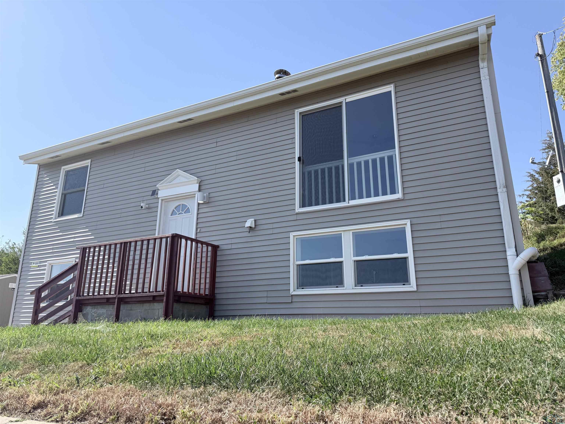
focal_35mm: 24
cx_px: 282
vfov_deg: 56.8
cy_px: 212
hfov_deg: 71.6
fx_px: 392
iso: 80
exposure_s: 1/2907
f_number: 1.78
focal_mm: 6.76
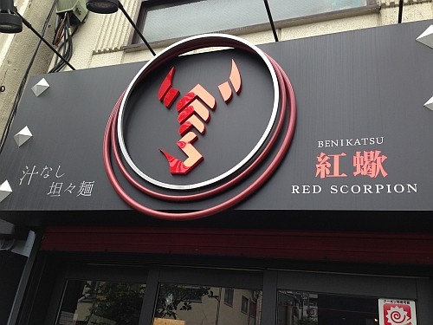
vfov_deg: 42.9
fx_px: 413
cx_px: 216
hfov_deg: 55.4
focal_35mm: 33
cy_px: 162
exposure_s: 1/196
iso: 50
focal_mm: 4.13
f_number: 2.4
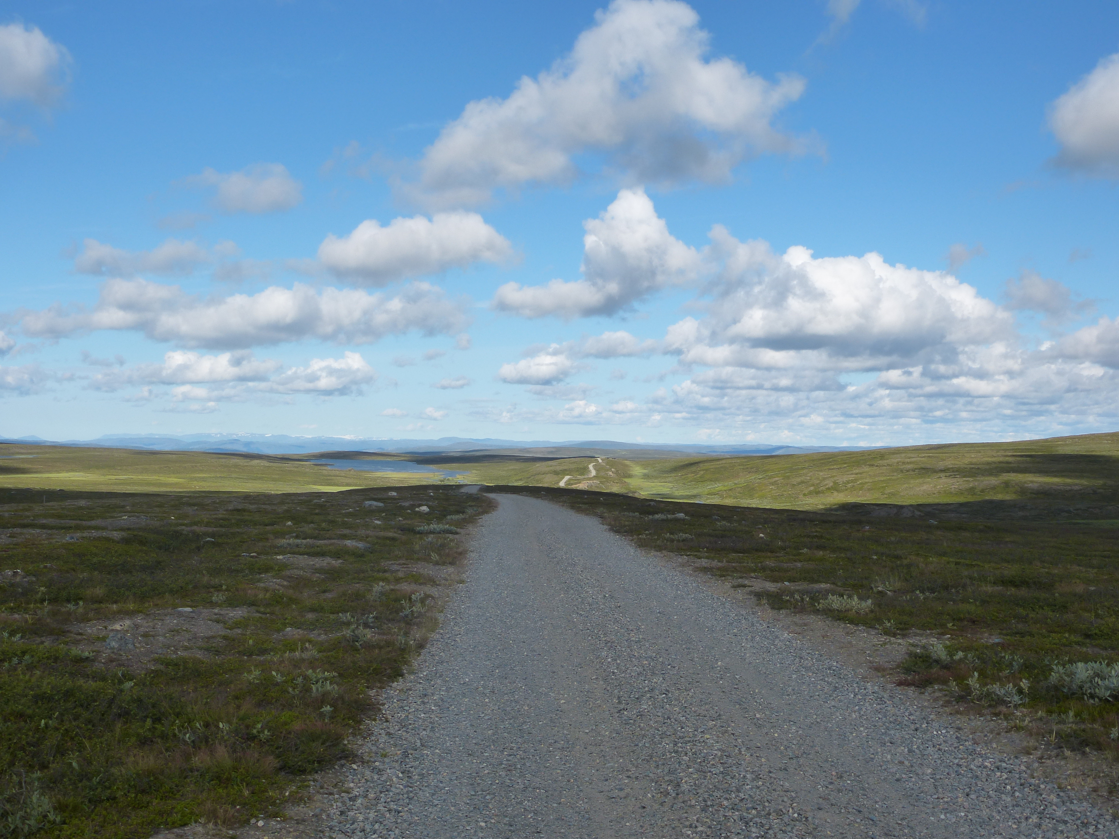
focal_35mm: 43
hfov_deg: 43.9
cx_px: 560
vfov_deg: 33.6
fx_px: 1390
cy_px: 420
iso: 160
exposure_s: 1/1300
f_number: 3.9
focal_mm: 7.4
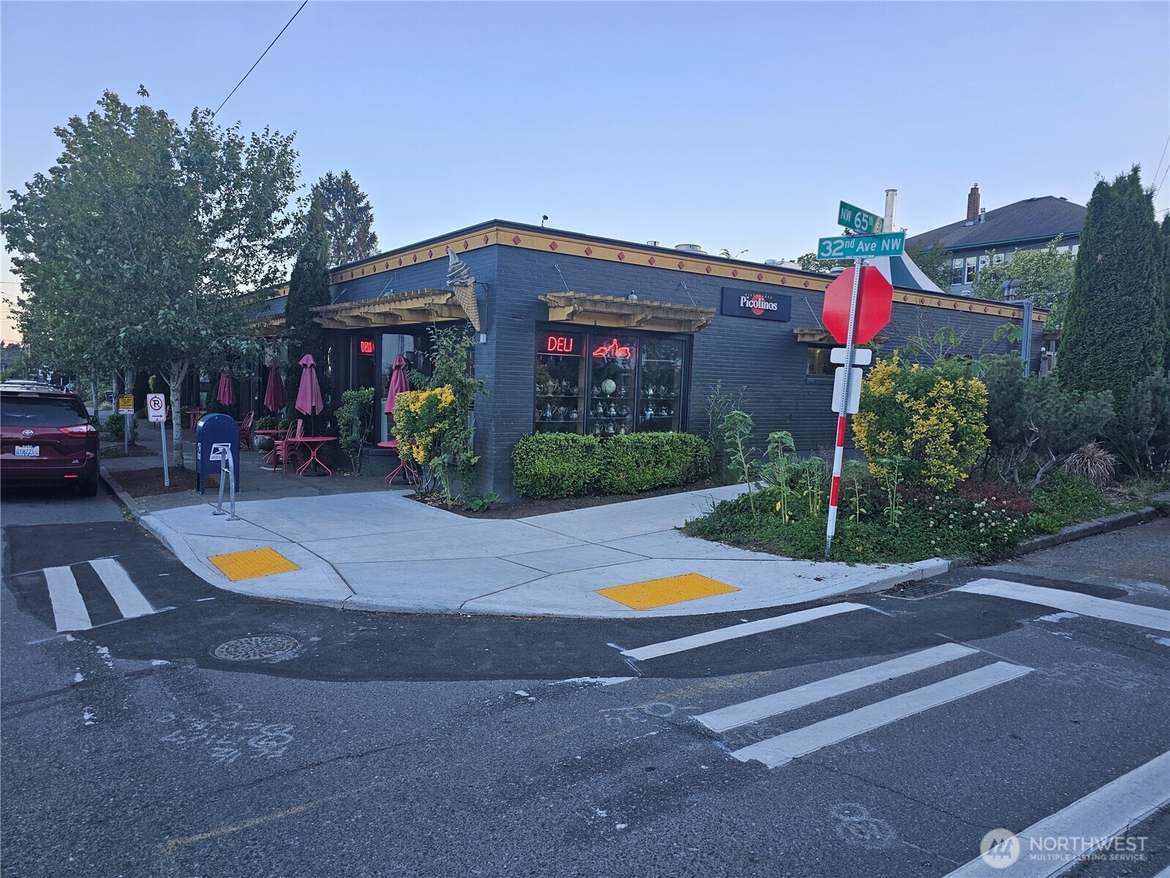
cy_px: 439
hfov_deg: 73.9
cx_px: 585
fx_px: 777
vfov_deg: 58.9
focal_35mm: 23
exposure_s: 1/180
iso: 40
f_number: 1.7
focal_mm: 6.3
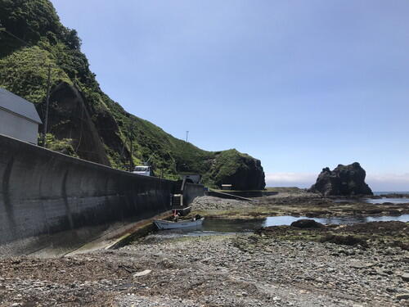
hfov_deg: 63.4
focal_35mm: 28
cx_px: 204
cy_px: 154
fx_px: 331
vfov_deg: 49.7
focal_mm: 3.99
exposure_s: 1/3831
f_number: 1.8
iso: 20
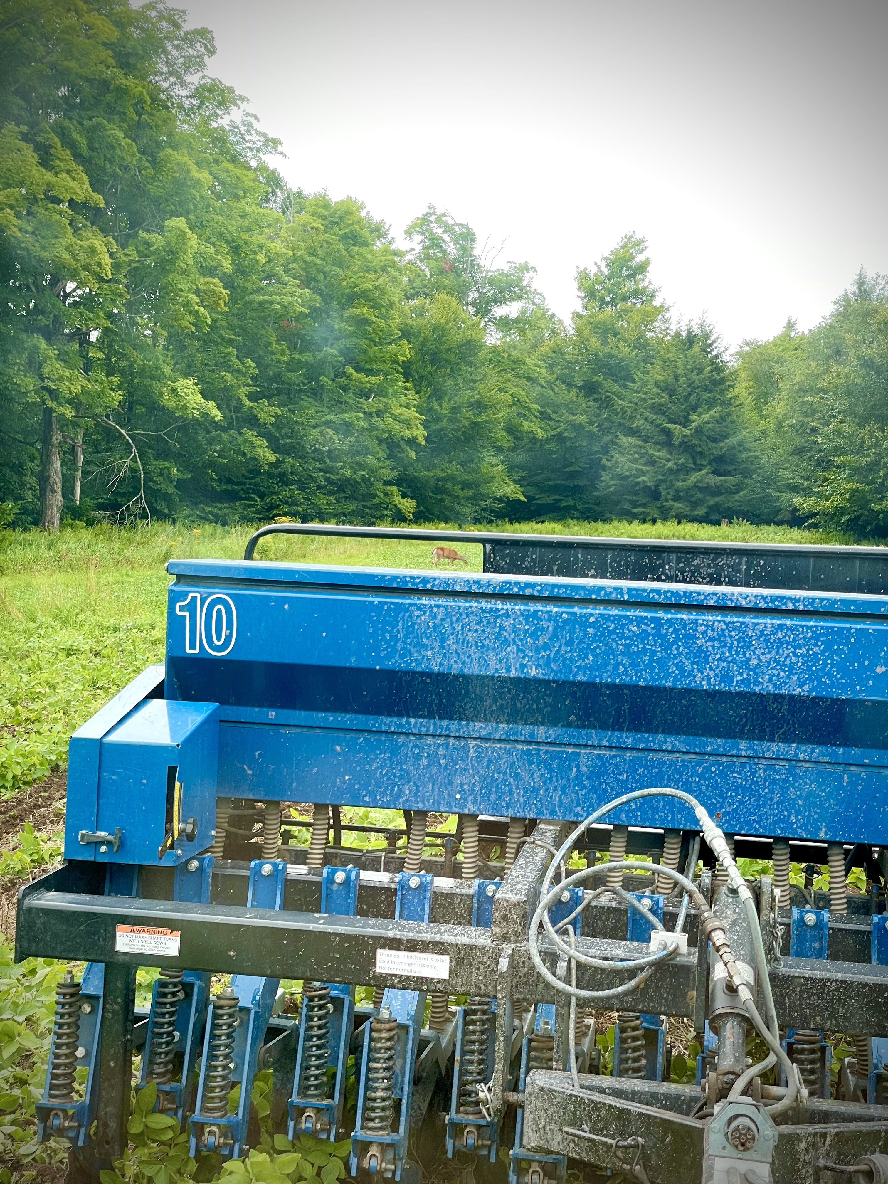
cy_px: 592
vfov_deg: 36.8
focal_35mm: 52
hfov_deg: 28.0
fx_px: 1779
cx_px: 444
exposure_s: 1/122
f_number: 2
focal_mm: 6
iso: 50
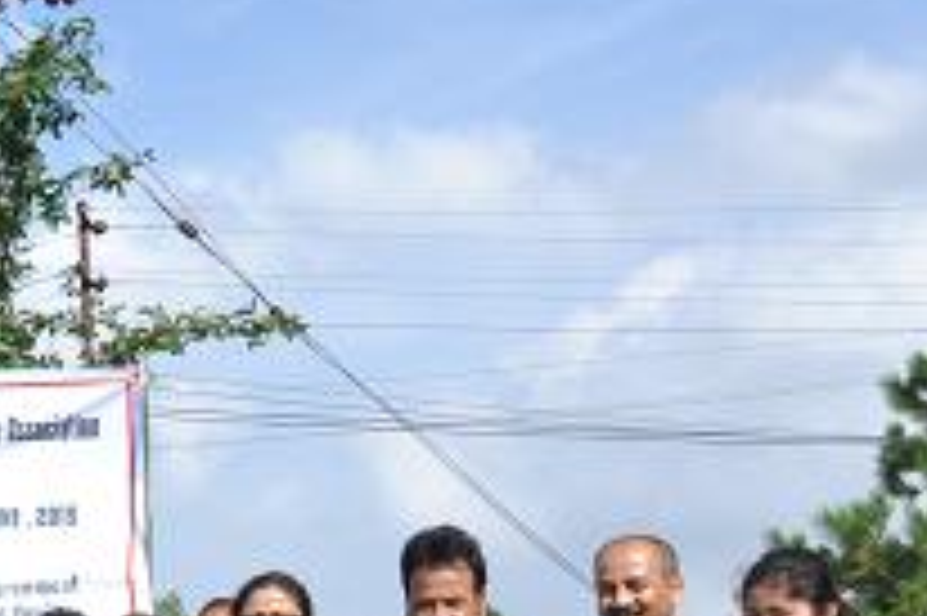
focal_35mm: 99
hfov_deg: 18.4
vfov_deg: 13.5
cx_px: -459
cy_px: 715
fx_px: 2536
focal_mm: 21
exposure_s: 1/250
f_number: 9
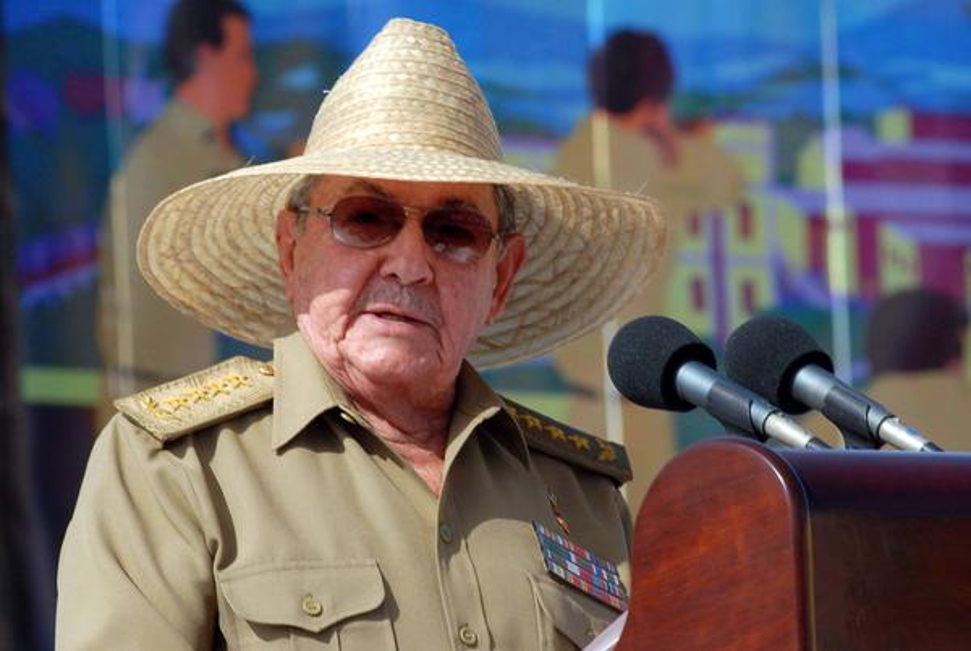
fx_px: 8104
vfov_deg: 4.6
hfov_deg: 6.9
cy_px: 326
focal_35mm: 300
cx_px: 486
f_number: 9
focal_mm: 200
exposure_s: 1/320
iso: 200
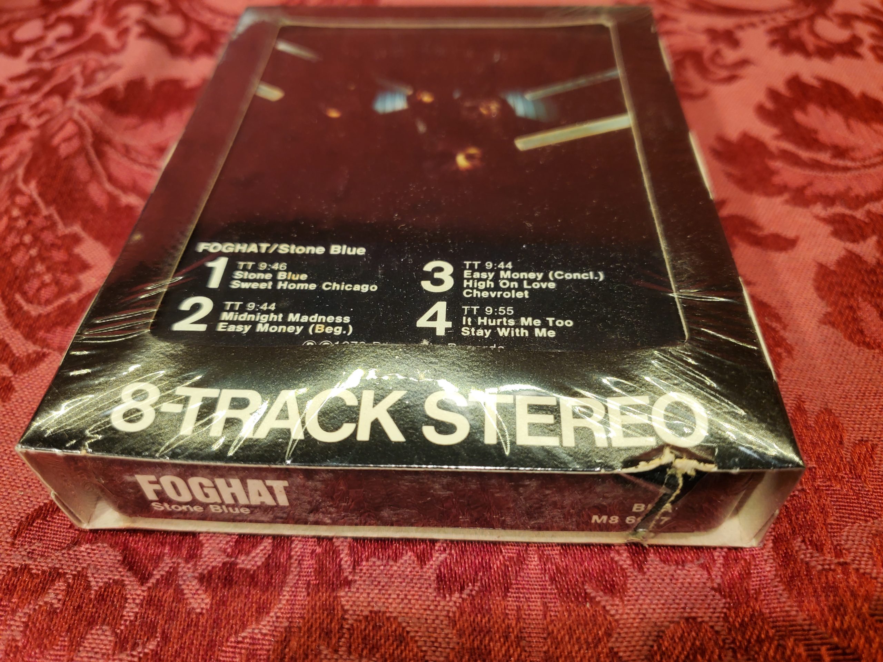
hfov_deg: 67.3
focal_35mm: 26
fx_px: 663
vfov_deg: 53.1
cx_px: 442
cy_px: 331
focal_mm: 4.3
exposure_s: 1/120
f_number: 1.5
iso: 100
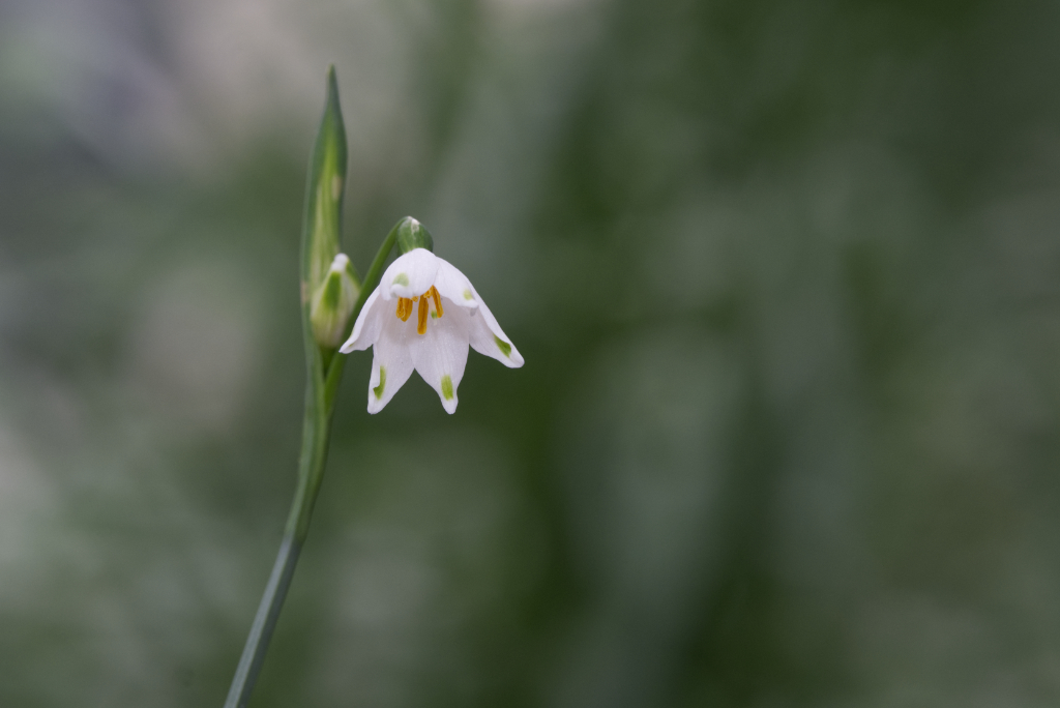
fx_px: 5951
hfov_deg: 10.2
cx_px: 530
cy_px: 354
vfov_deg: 6.8
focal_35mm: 202
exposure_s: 1/60
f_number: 8
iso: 800
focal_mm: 134.4
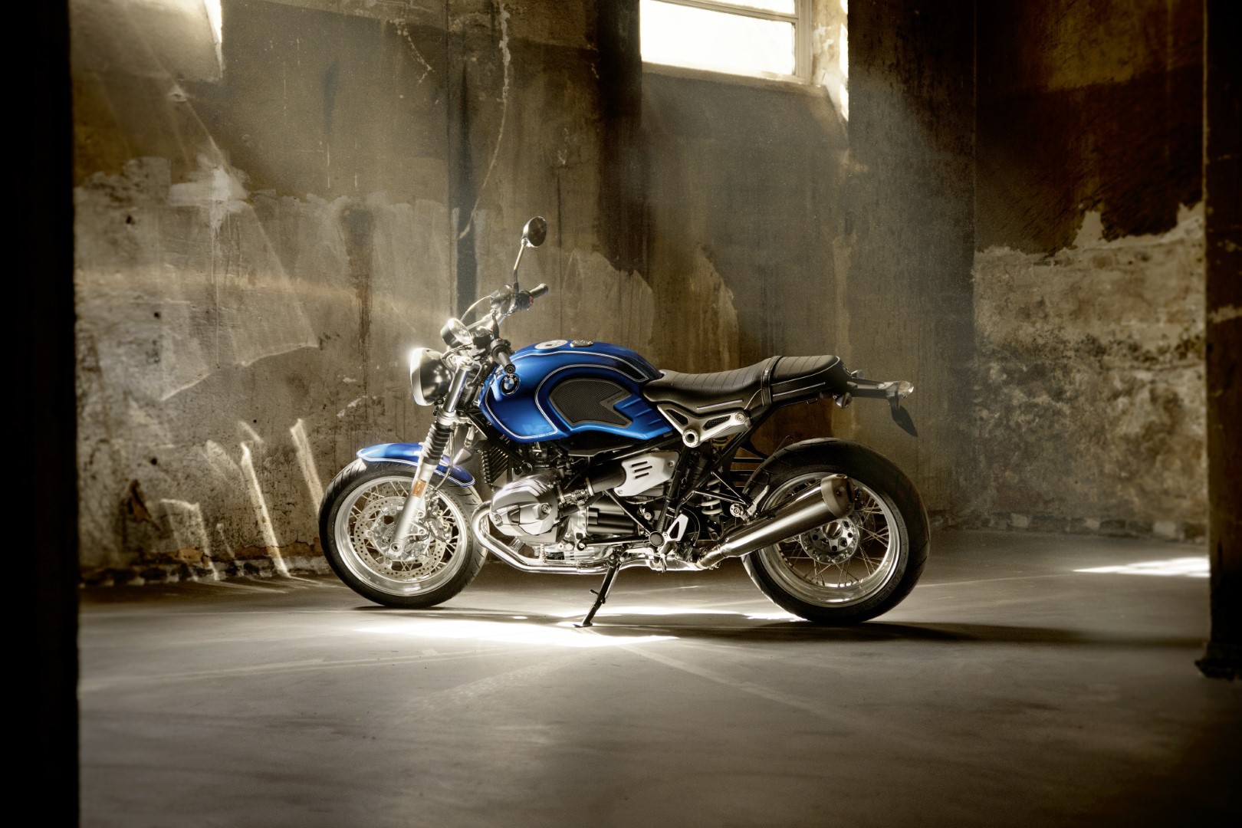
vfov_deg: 26.0
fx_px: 1794
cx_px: 621
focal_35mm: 52
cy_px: 414
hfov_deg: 38.2
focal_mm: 52
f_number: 2.8
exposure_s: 1/320
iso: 500
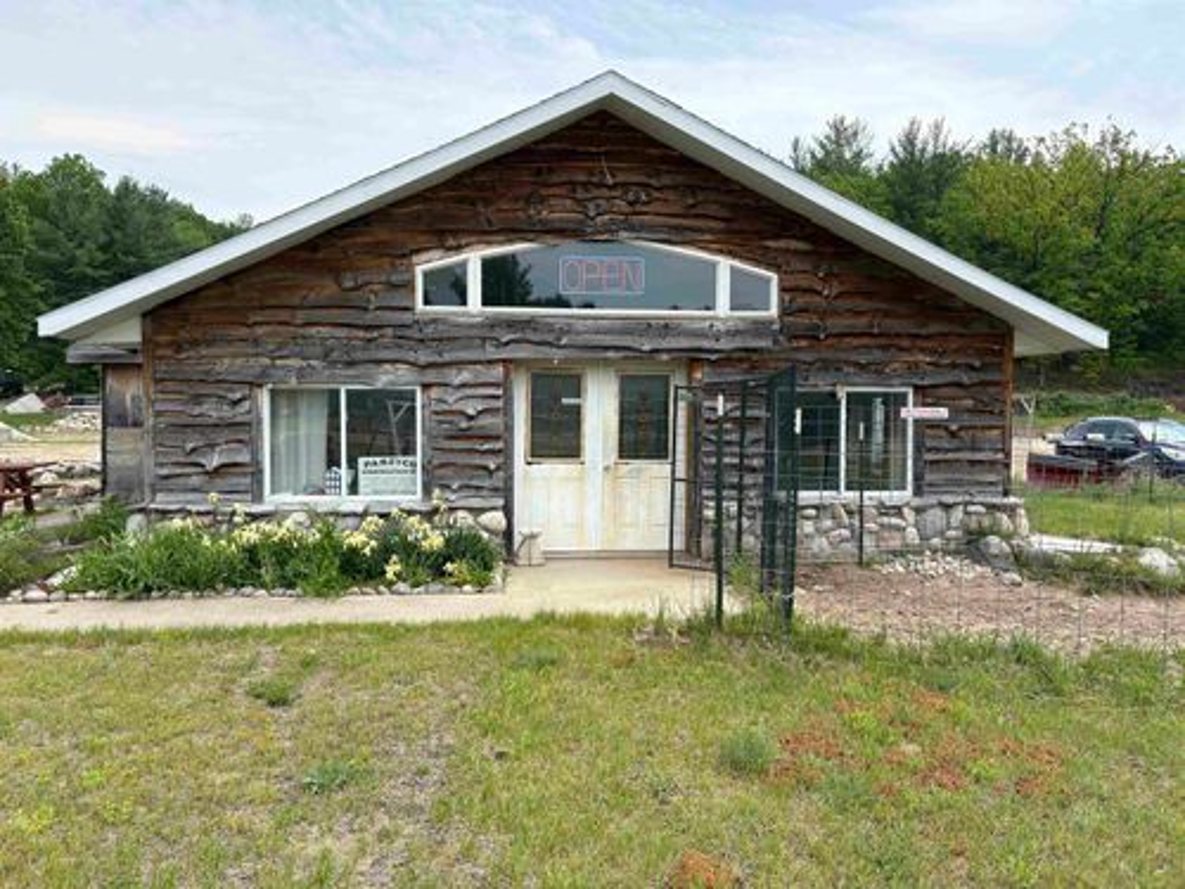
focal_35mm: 26
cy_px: 444
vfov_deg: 53.1
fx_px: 890
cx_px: 592
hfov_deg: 67.3
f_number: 1.6
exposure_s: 1/2208
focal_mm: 5.96
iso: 64
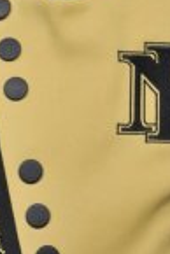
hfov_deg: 1.1
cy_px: 56
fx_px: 8748
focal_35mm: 1238
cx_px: 50
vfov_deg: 1.7
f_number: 2.8
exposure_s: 1/250
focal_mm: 200
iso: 800
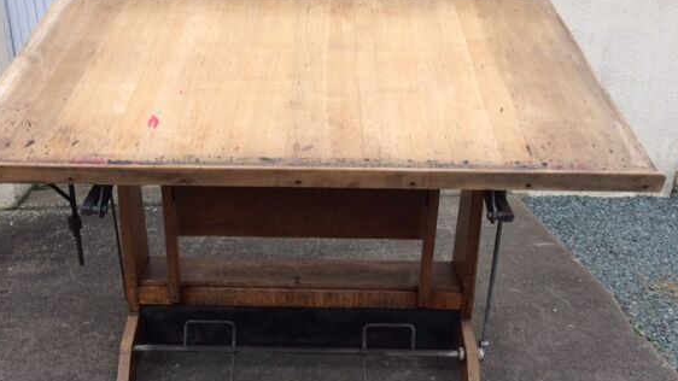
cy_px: 216
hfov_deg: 55.2
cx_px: 302
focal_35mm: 36
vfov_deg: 32.8
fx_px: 647
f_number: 2.2
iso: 50
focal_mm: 4.15
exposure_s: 1/100
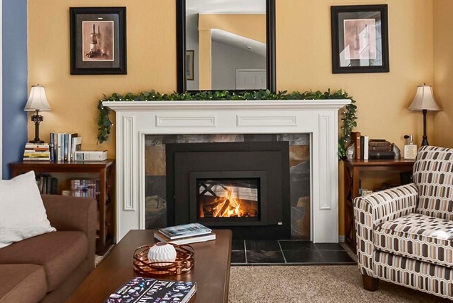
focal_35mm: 32
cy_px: 145
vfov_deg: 41.2
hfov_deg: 58.7
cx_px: 225
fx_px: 403
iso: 400
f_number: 7.1
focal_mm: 12
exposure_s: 1/30
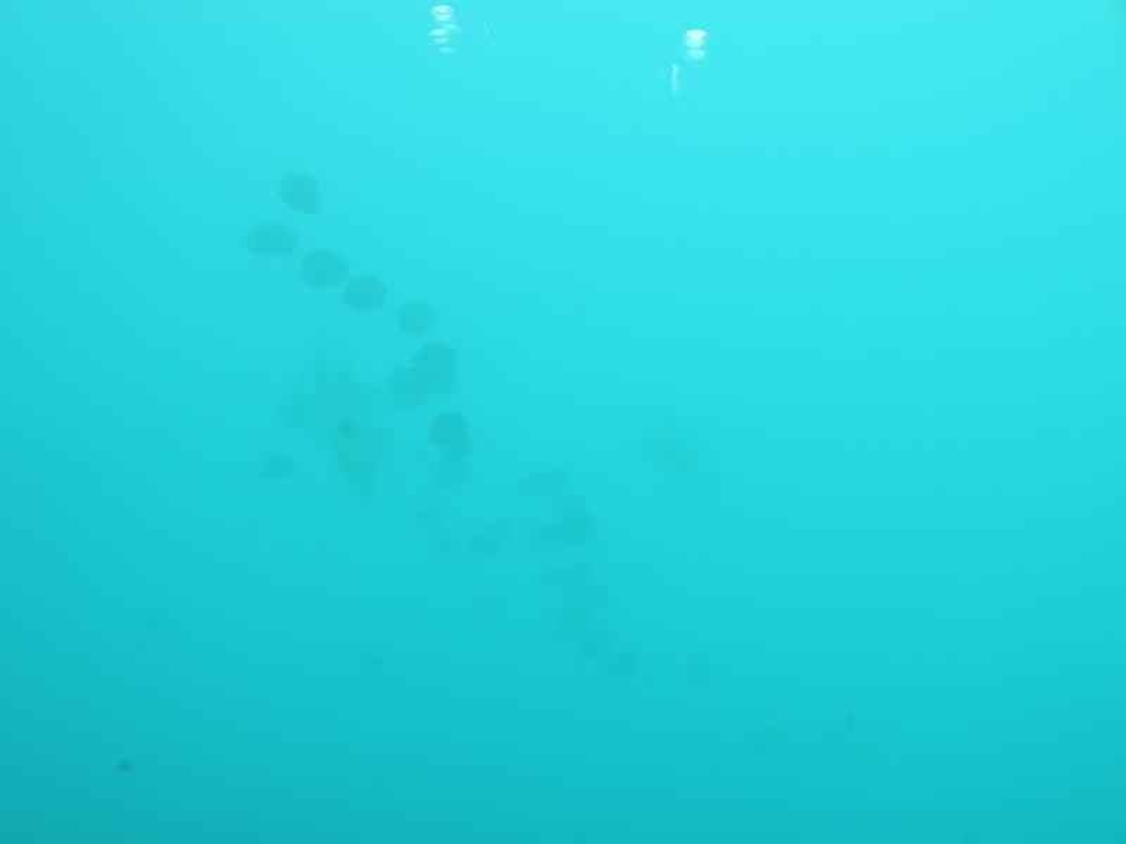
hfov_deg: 43.9
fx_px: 1399
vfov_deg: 33.6
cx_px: 563
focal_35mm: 43
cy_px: 422
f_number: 3.4
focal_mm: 7.6
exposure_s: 1/80
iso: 80
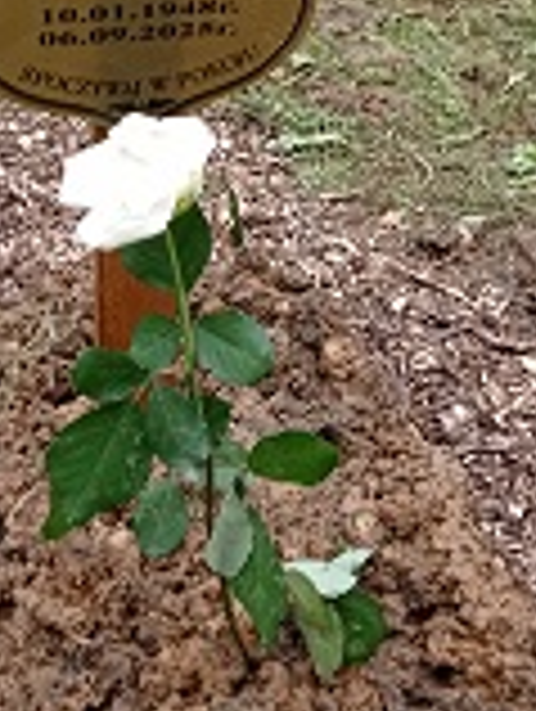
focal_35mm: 85
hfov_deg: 17.4
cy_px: 200
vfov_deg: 22.8
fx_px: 1750
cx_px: 212
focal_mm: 4.74
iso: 100
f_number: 1.79
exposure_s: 1/509
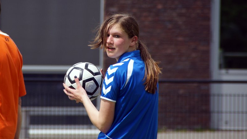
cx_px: 88
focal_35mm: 511
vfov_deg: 2.4
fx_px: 3346
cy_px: 52
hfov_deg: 4.2
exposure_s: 1/1000
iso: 200
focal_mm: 250
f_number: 6.3
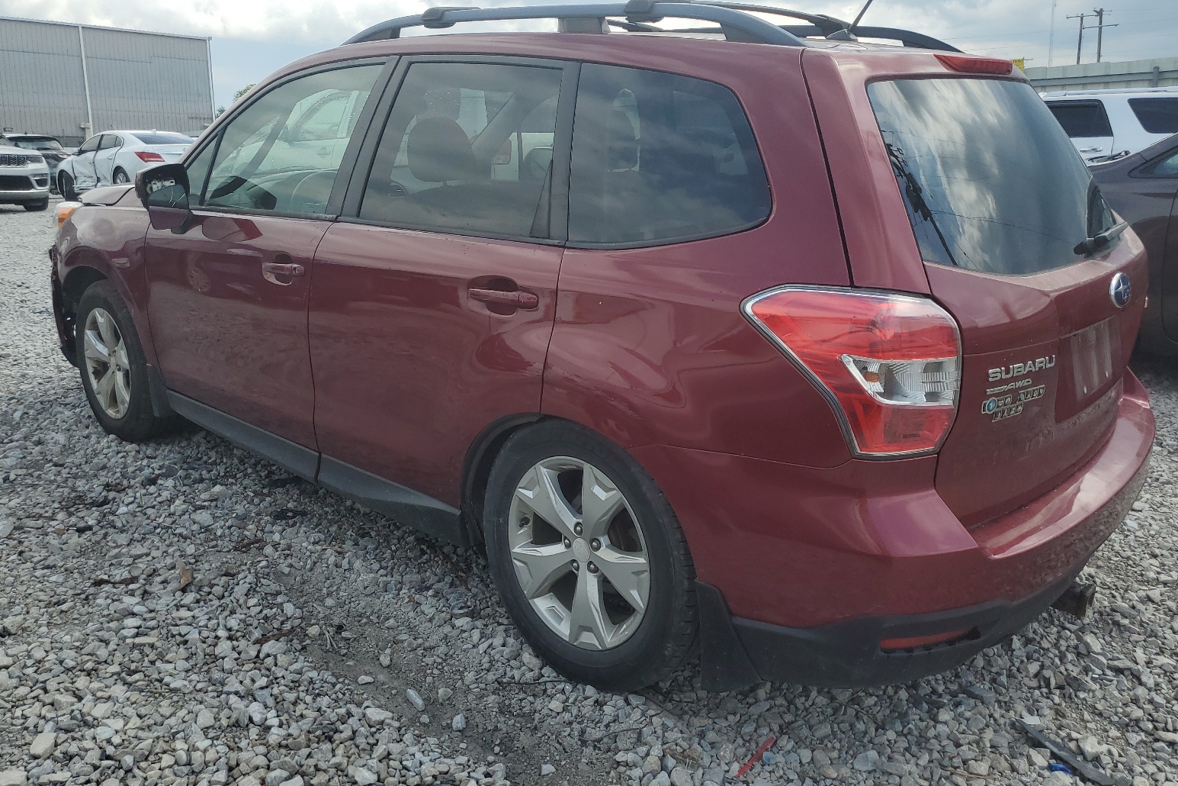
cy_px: 336
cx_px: 592
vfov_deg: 46.3
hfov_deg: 65.5
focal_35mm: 28
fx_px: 916
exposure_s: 1/2500
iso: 50
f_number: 1.5
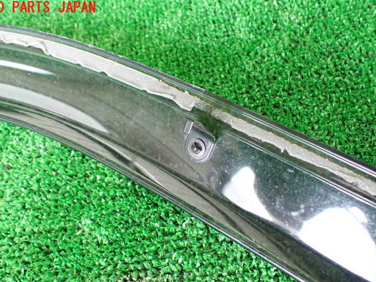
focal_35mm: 33
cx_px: 177
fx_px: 359
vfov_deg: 42.9
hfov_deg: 55.3
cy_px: 154
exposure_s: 1/80
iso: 800
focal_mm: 5.4
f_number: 2.3
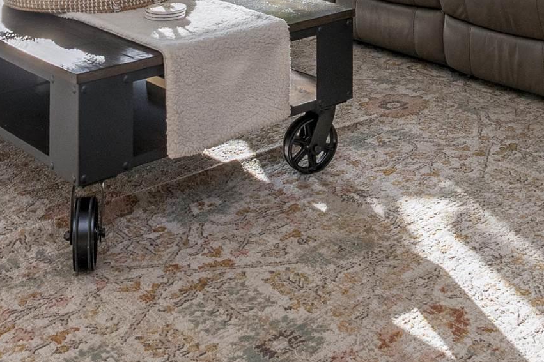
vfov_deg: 18.1
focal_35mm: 65
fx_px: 982
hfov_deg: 30.6
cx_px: 382
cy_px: -217
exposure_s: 1/100
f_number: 8
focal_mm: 12
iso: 500
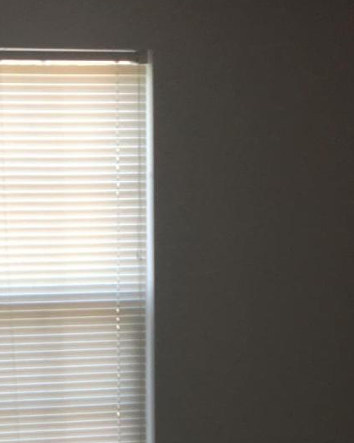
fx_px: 1415
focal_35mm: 108
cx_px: 90
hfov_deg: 14.2
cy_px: 698
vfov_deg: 16.0
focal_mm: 4.15
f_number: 2.2
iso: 32
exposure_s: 1/30
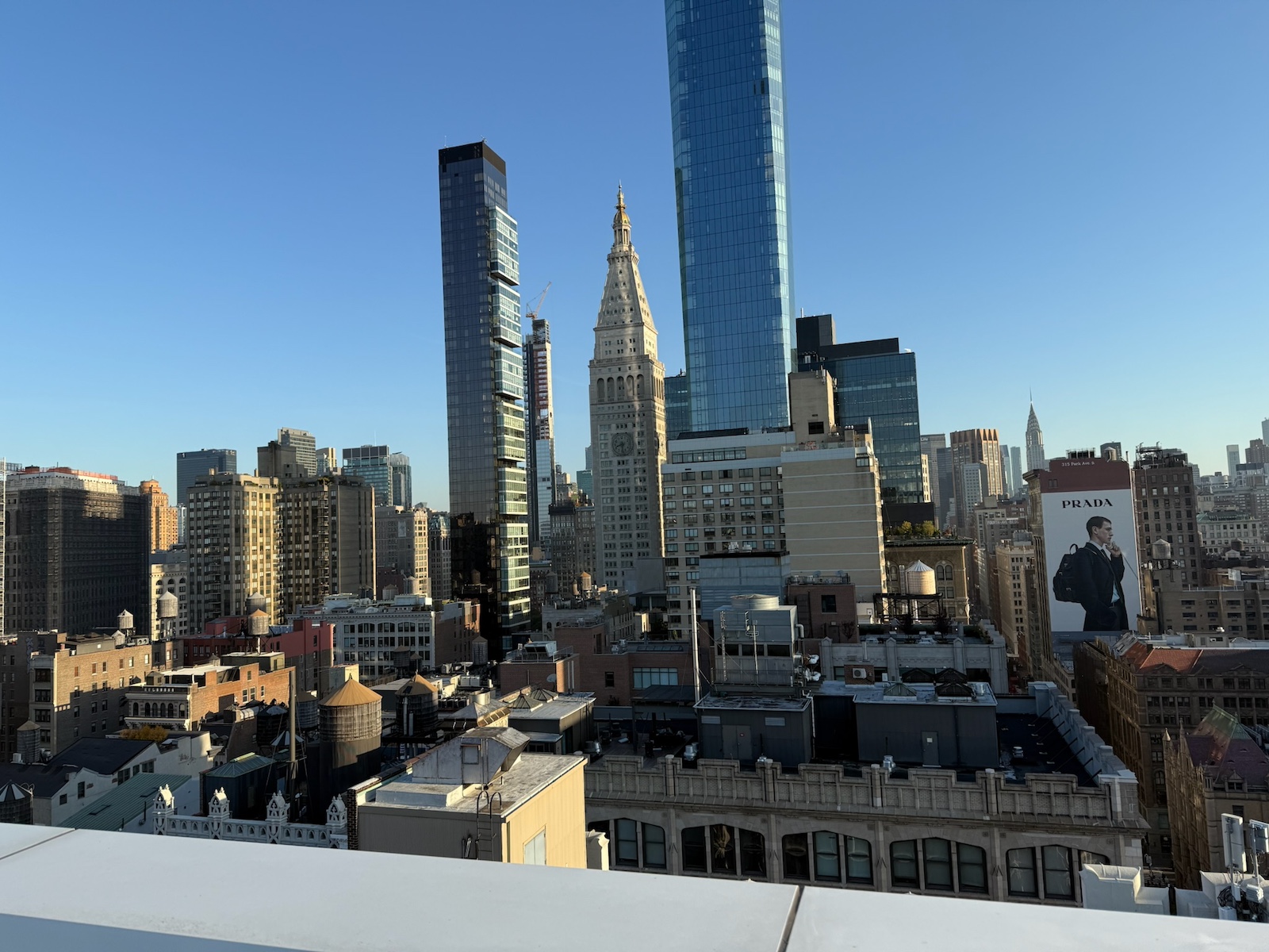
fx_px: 880
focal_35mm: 24
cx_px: 634
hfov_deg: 71.6
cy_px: 476
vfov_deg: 56.8
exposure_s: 1/2801
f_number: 1.78
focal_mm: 6.76
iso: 80
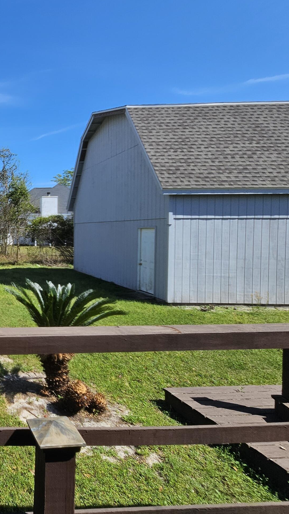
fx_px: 300
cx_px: -71
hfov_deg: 36.9
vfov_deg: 81.1
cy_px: 239
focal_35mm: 22
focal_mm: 2.2
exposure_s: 1/2643
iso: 50
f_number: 2.2
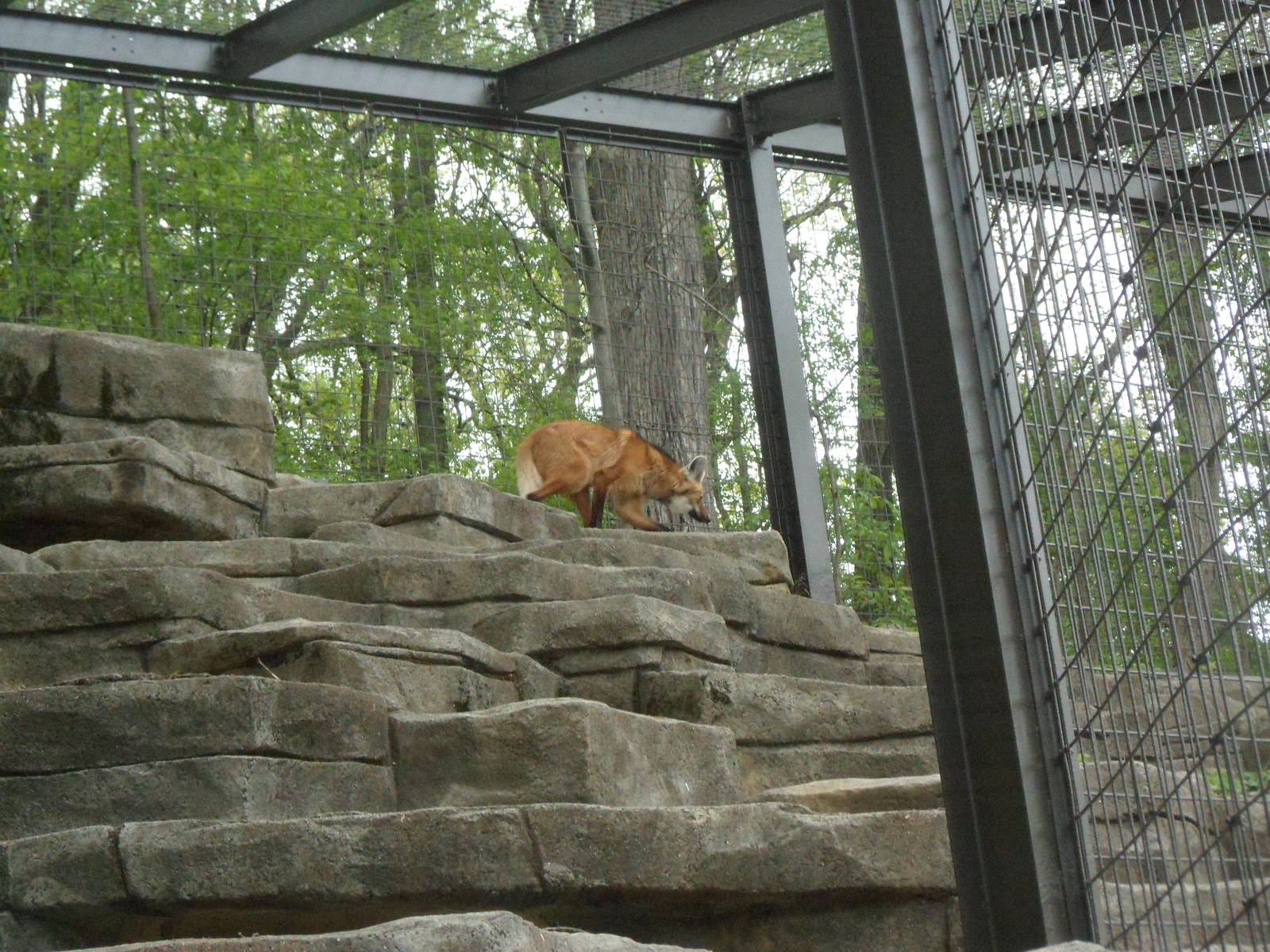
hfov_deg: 23.3
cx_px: 635
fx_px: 3082
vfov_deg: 17.6
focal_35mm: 84
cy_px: 476
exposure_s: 1/125
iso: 480
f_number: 5.1
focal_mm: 14
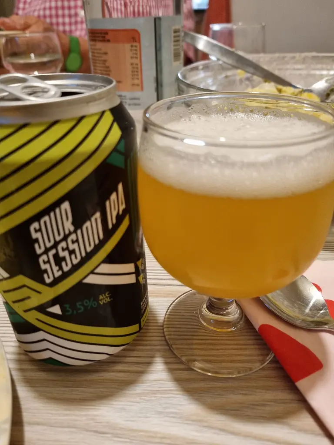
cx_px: 167
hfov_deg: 53.1
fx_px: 334
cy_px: 222
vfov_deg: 67.3
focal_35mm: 26
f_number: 1.8
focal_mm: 5.4
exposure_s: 1/50
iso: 640
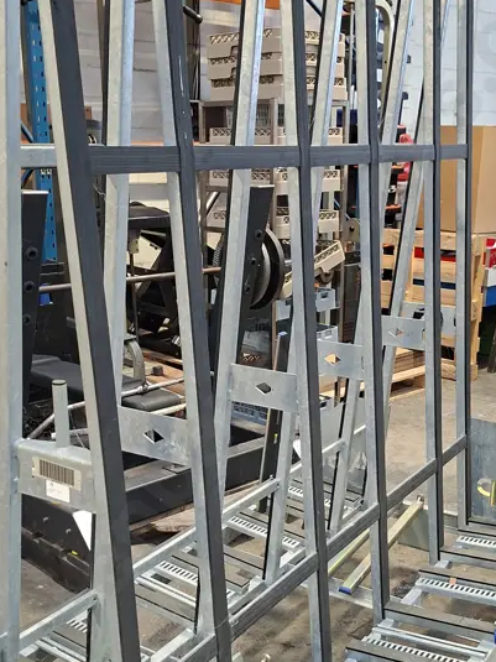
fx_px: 841
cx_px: 240
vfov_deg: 42.8
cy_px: 391
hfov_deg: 32.9
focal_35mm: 44
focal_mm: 5.54
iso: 320
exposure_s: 1/33
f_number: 1.8
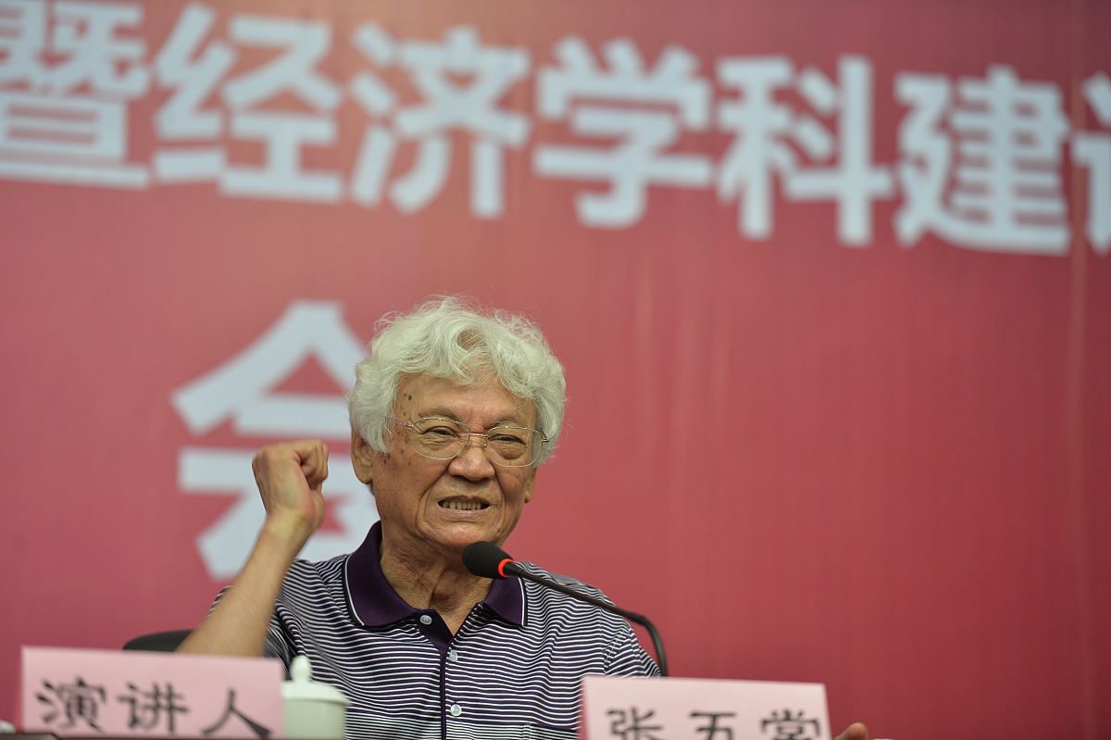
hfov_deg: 12.1
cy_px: 370
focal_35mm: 170
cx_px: 556
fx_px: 5244
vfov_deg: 8.1
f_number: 2.8
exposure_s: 1/125
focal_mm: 170
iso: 800
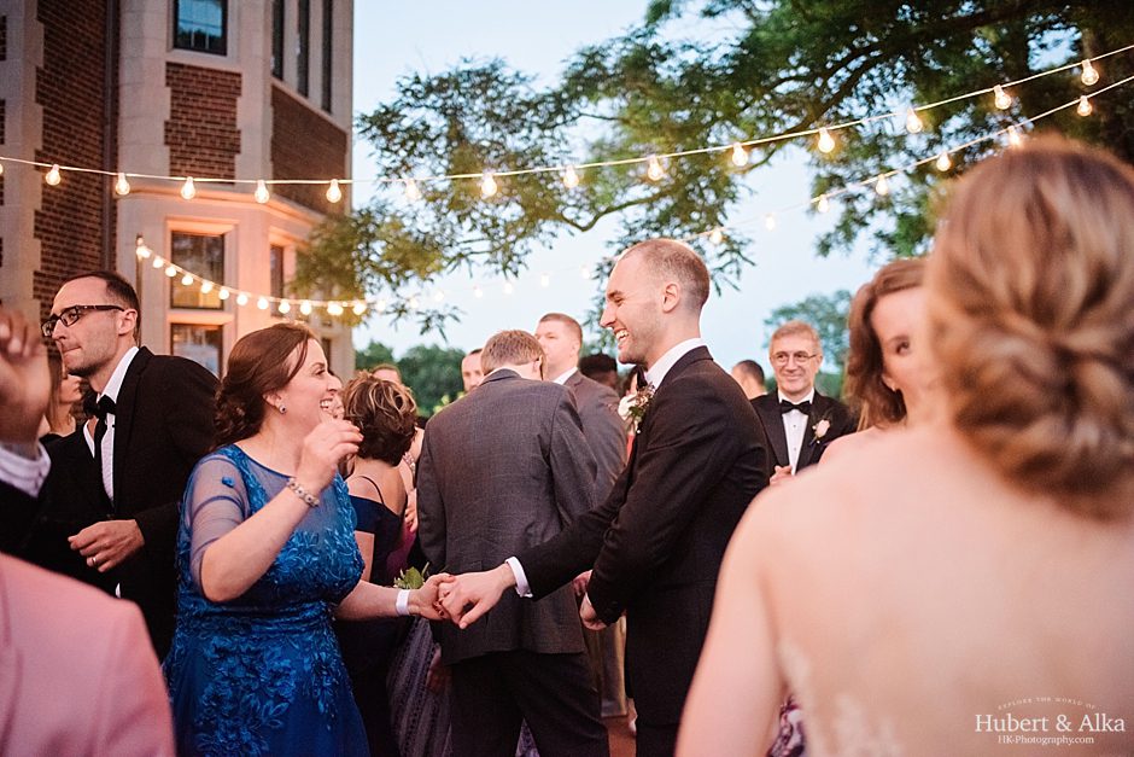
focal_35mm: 35
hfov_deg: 54.4
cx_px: 567
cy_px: 378
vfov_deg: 37.9
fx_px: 1103
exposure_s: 1/250
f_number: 1.8
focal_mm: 35
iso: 1600
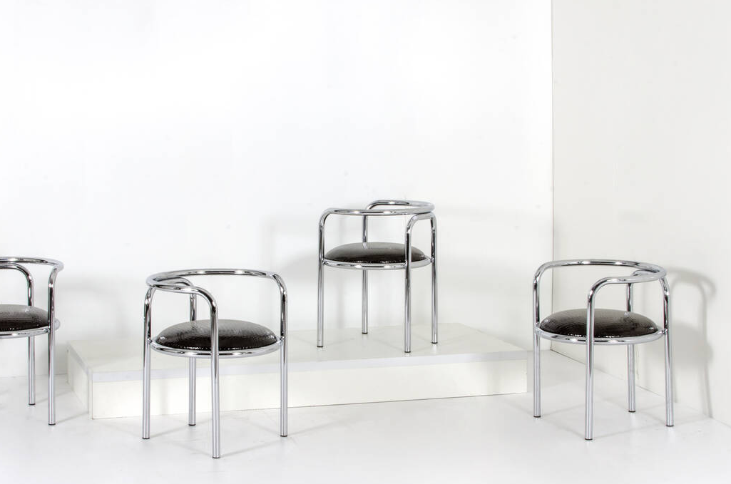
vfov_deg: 18.9
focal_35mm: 72
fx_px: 1453
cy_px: 294
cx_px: 302
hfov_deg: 28.2
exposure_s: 1/160
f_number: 20
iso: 100
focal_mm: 35
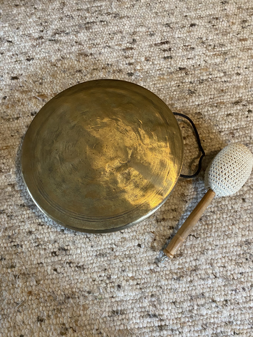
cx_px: 126
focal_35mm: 26
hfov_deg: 53.1
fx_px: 253
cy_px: 168
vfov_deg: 67.3
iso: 500
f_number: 1.8
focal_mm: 4.25
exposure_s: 1/49
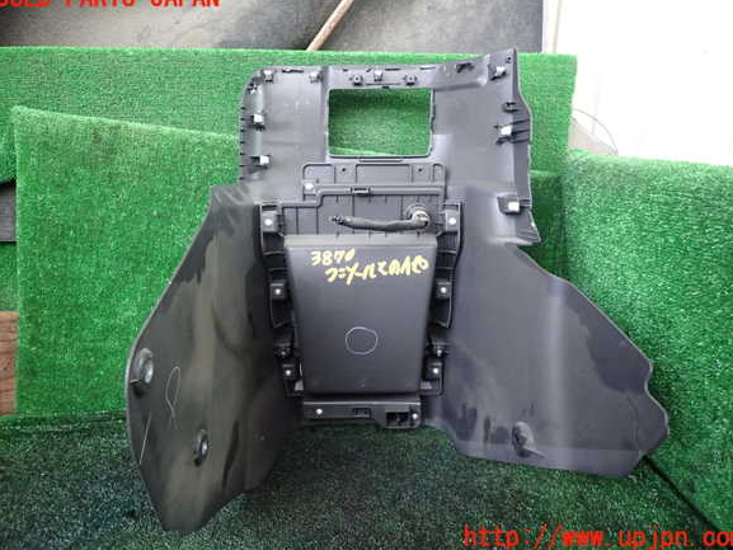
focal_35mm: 26
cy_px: 268
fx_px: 551
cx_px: 370
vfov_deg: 53.1
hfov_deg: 67.3
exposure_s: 1/30
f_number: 2
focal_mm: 4.5
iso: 500
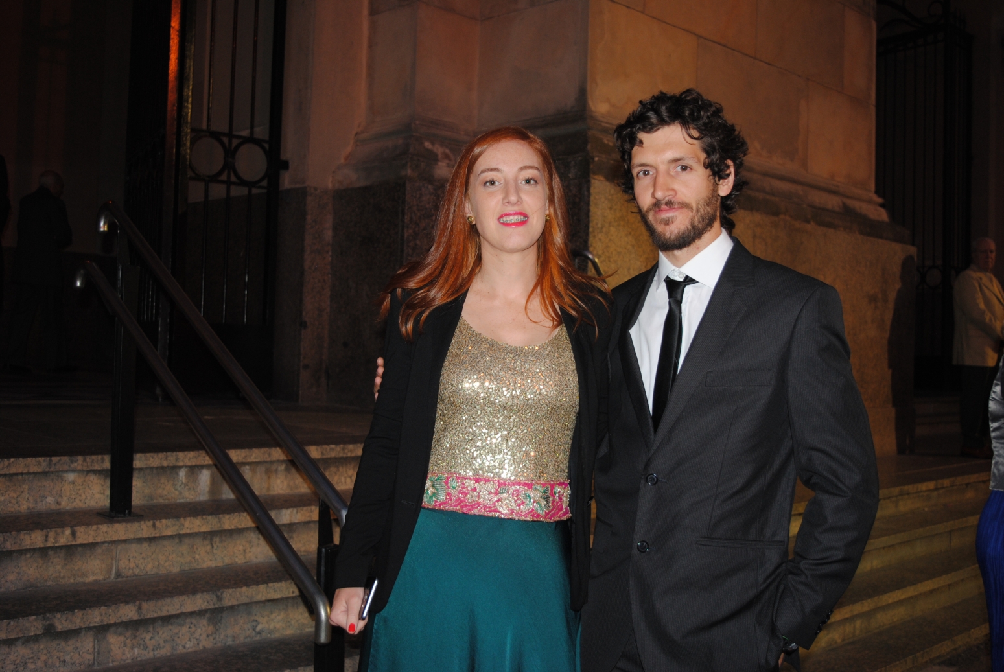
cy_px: 336
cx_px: 502
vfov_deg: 33.1
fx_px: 1131
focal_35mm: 40
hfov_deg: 47.9
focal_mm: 27
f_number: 4
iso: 200
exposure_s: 1/60
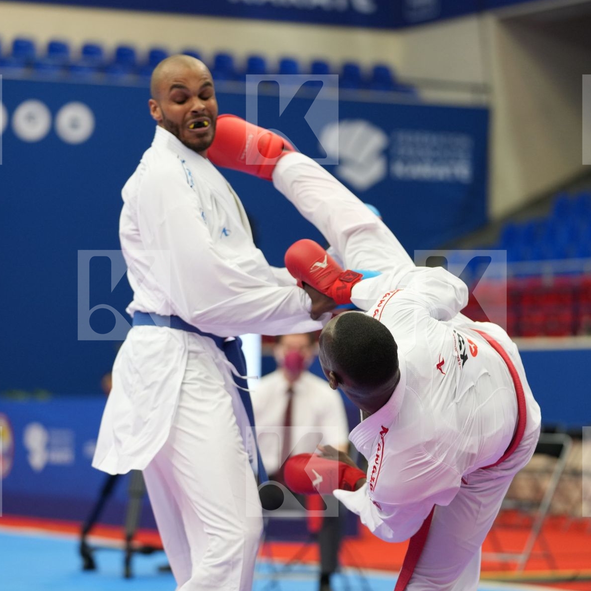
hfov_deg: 11.7
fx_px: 2878
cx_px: 292
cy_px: 295
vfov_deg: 11.7
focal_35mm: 149
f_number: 2.8
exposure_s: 1/1000
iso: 1600
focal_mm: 116
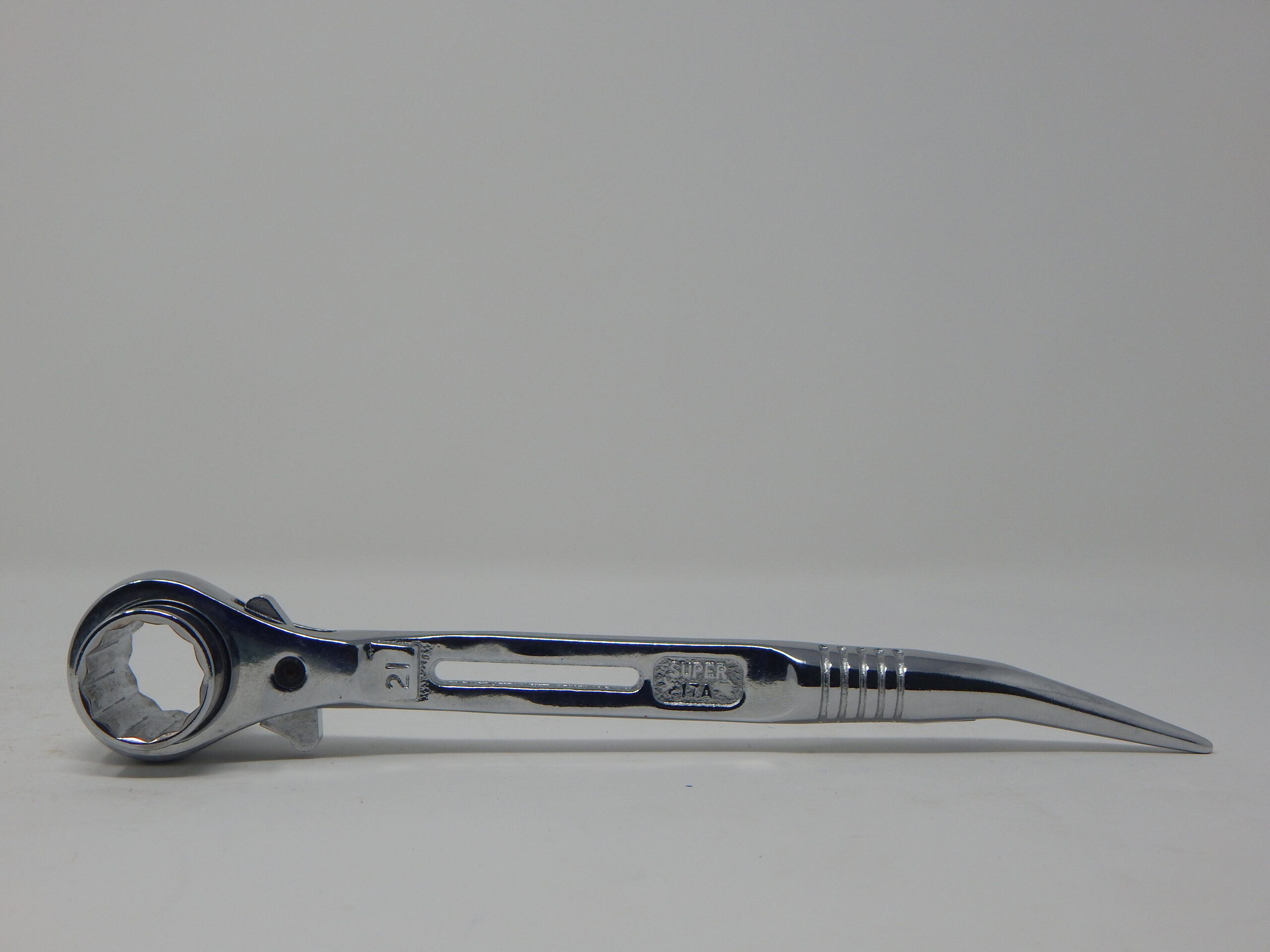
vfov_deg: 27.0
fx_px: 1981
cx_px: 635
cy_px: 476
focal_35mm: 54
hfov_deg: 35.5
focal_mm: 9.7
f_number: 3.8
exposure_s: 1/125
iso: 125
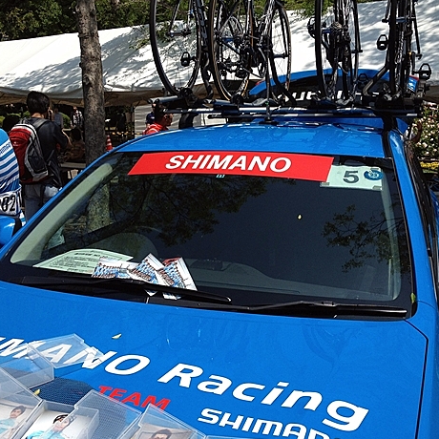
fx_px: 617
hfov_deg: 39.2
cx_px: 224
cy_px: 213
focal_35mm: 43
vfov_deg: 39.2
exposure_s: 1/2304
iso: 64
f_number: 2.4
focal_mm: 4.28
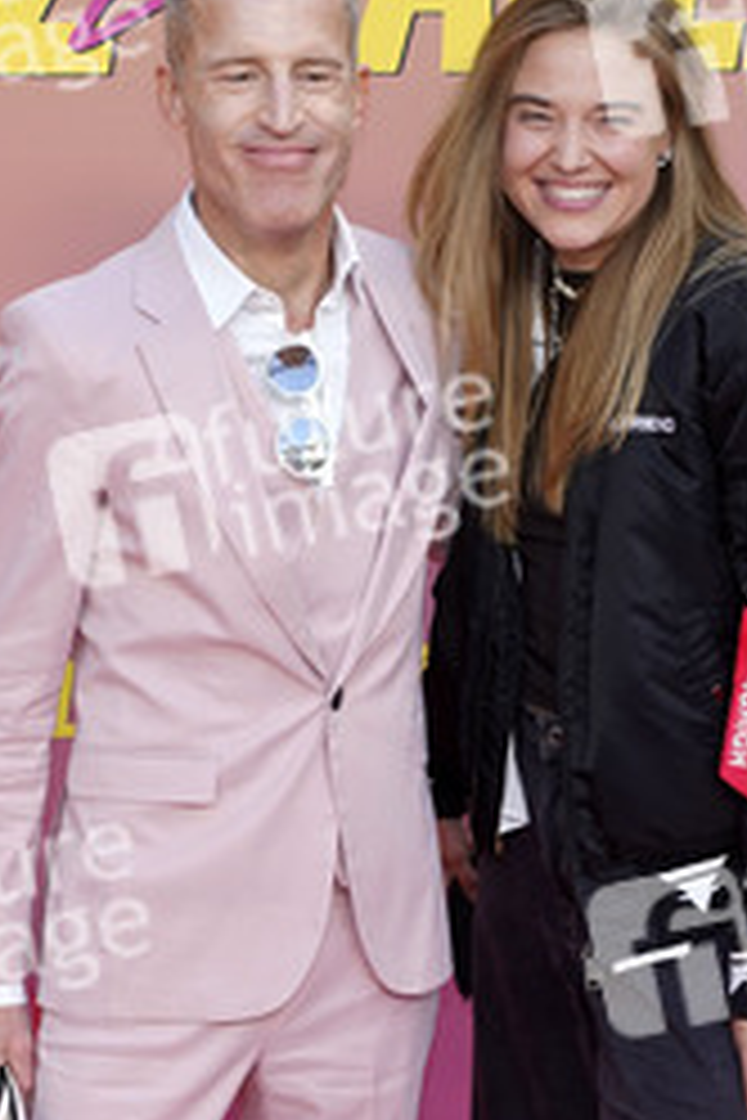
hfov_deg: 14.7
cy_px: 706
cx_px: 410
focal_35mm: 93
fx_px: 2894
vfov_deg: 21.9
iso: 640
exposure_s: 1/160
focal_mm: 58
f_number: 5.6
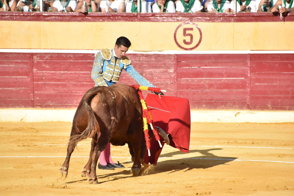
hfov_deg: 6.5
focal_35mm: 315
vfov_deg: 4.4
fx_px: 2572
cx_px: 147
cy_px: 98
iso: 800
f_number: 7.1
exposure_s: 1/3200
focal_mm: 210
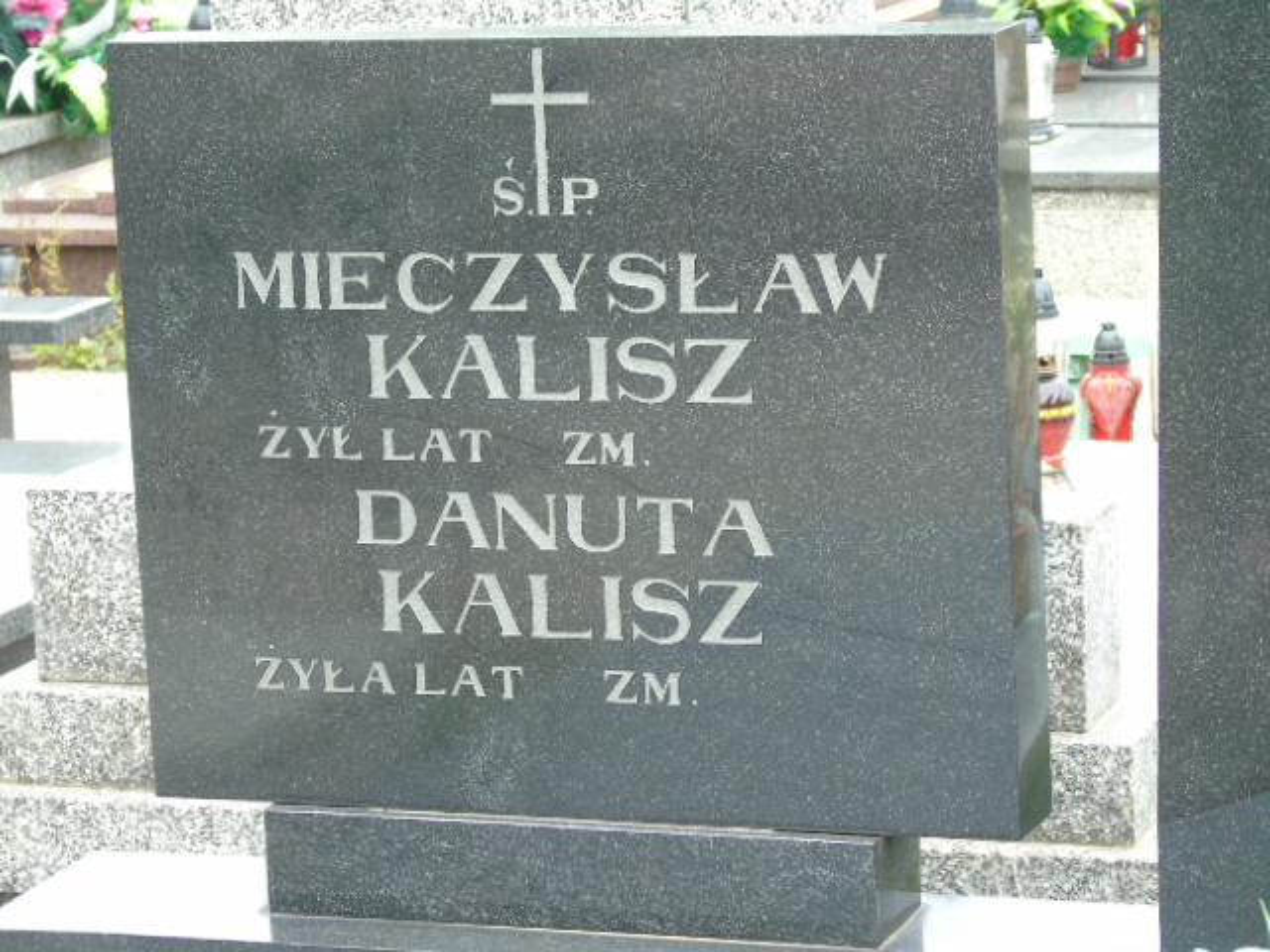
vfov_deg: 12.0
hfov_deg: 15.9
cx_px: 635
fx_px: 4549
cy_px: 476
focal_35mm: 124
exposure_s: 1/50
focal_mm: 22
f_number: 4.6
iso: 80
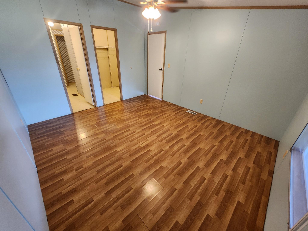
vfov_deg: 89.9
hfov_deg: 106.2
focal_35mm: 13
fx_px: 116
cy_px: 116
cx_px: 154
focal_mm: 2.2
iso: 500
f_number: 2.2
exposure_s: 1/30
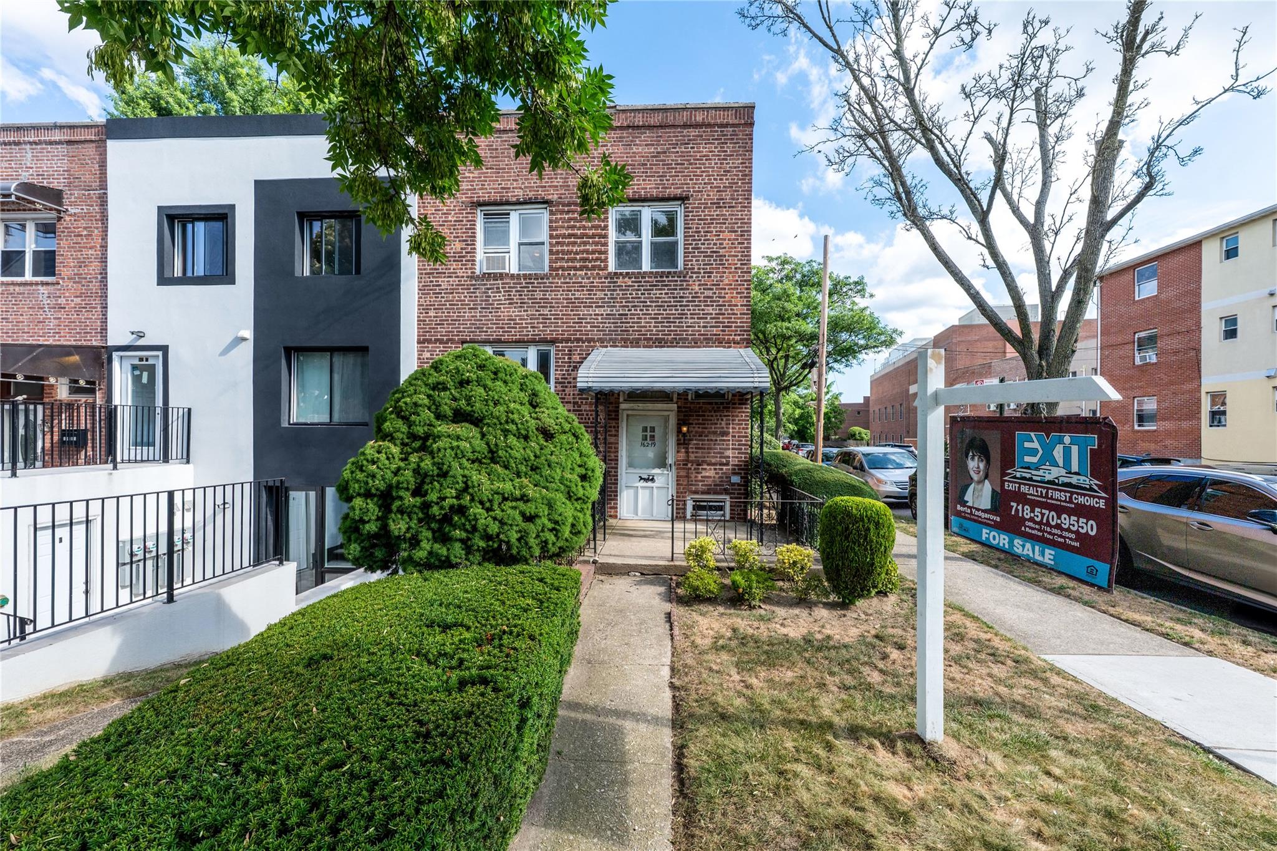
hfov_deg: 104.3
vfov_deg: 81.2
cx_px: 638
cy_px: 426
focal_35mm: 14
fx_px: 496
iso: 200
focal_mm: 14
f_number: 8
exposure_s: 1/2000
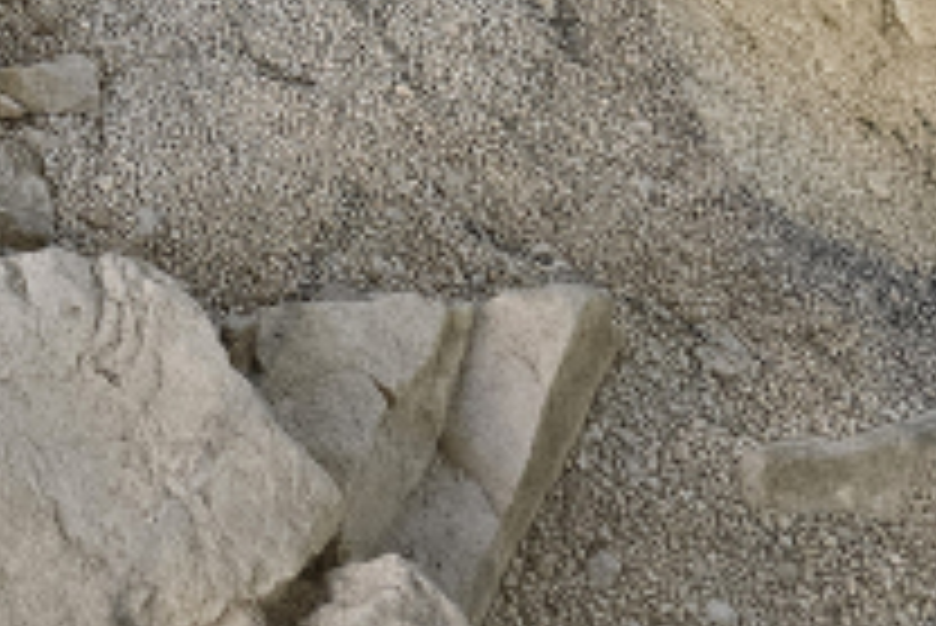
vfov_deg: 13.0
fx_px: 2394
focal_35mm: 92
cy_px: -599
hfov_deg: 19.6
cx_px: -423
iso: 500
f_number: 1.7
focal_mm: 6.3
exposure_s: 1/100
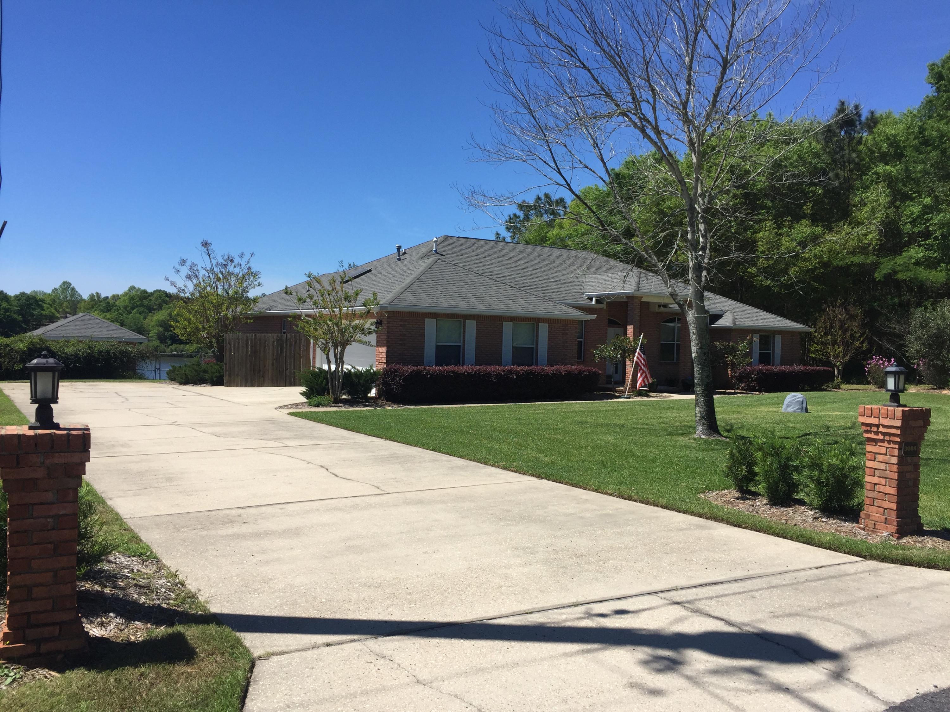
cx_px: 475
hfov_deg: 61.7
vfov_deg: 48.2
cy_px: 356
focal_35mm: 29
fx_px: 796
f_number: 2.2
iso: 32
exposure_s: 1/2475
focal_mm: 4.15
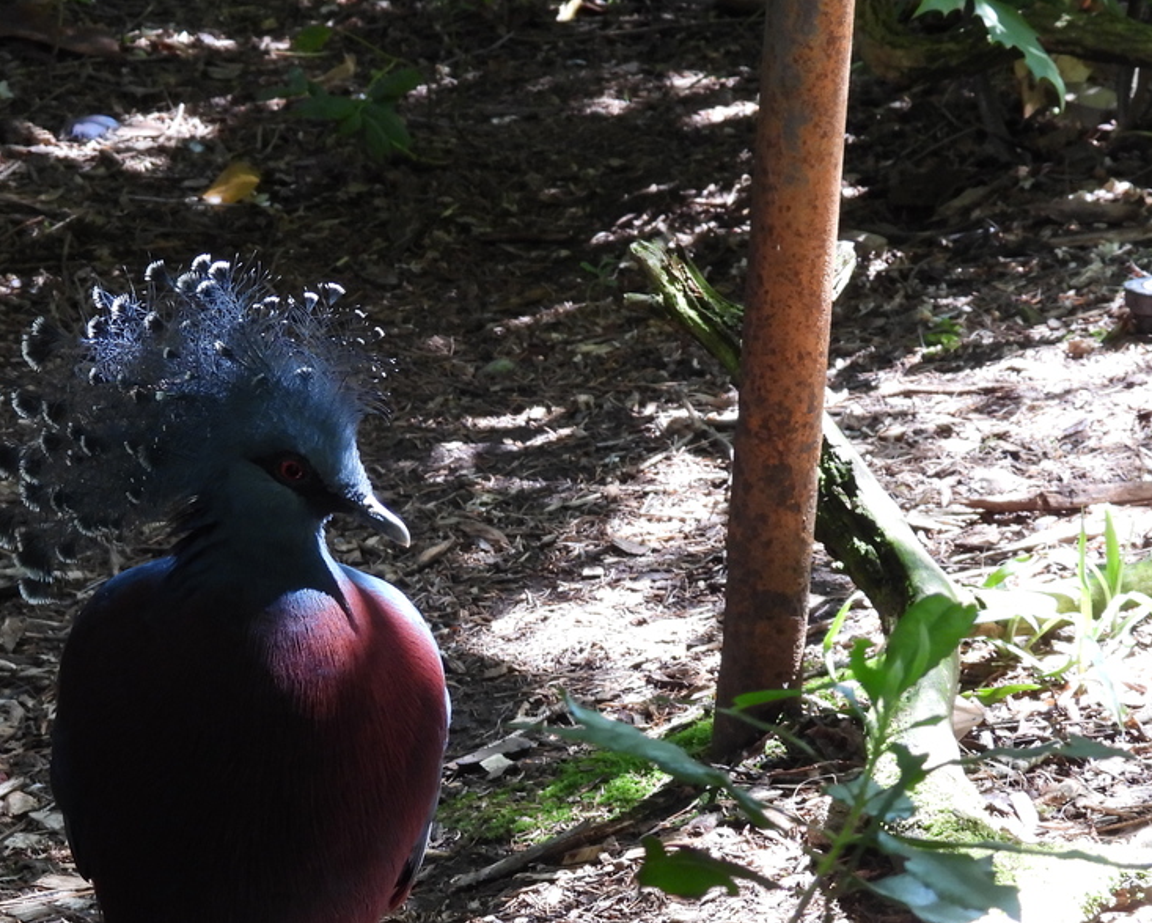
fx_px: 7265
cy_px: 640
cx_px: 185
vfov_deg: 7.3
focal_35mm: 213
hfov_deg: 9.0
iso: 320
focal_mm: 22.3
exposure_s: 1/60
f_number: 4
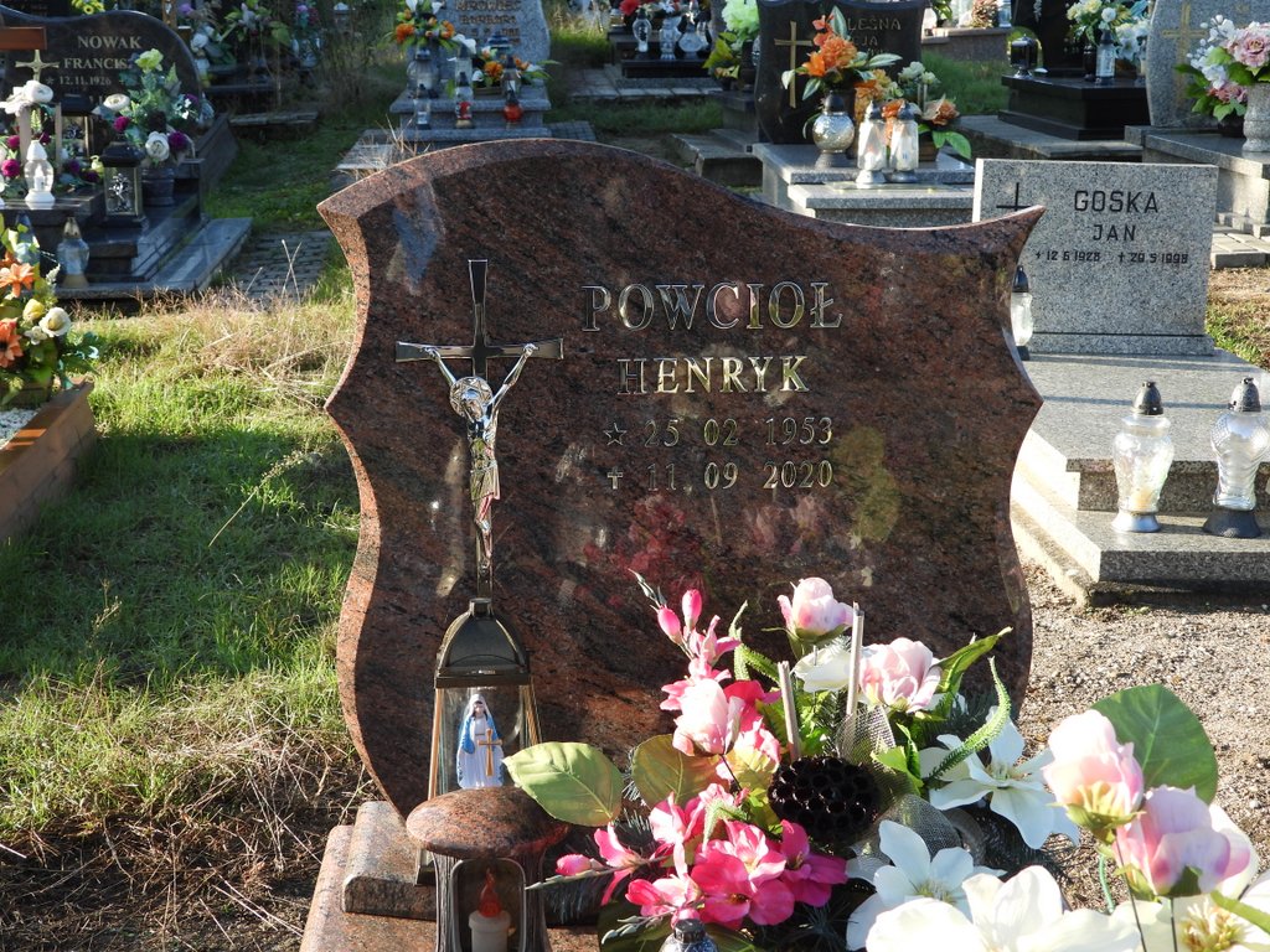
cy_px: 476
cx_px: 635
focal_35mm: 55
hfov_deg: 34.9
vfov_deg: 26.6
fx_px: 2018
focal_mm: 9.8
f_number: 3.5
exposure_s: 1/250
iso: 100
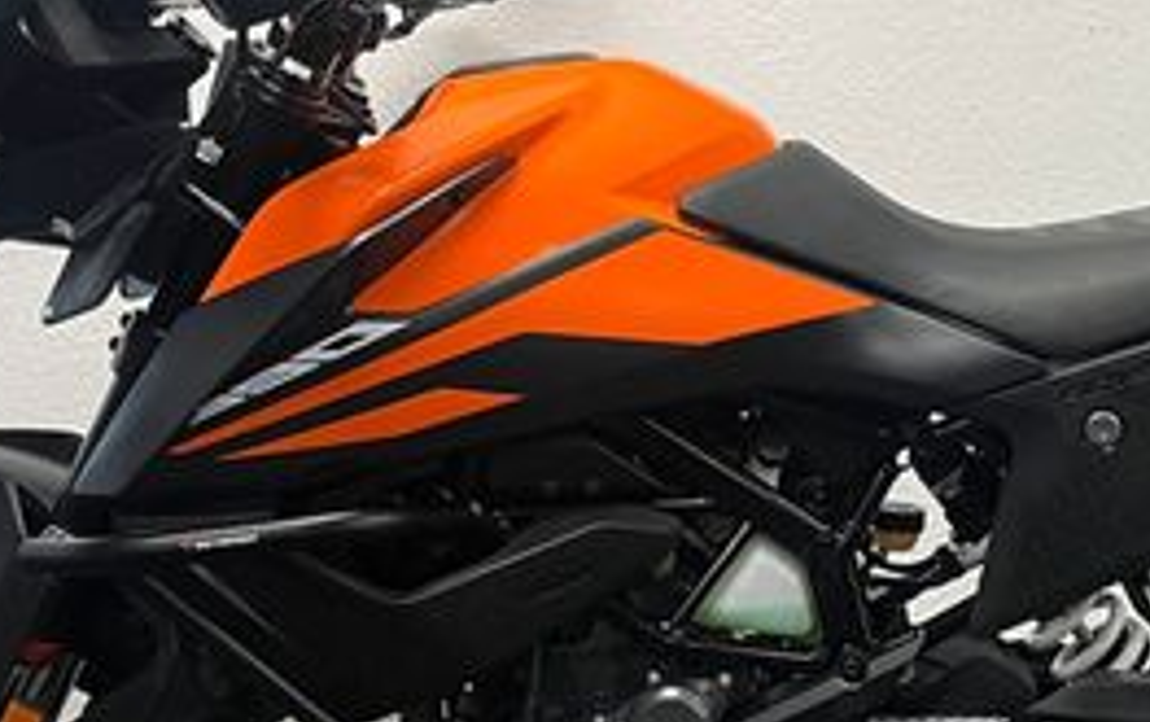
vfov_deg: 19.5
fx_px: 2102
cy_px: 341
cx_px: 774
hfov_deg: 30.4
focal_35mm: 67
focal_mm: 5.1
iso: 64
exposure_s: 1/50
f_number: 1.6
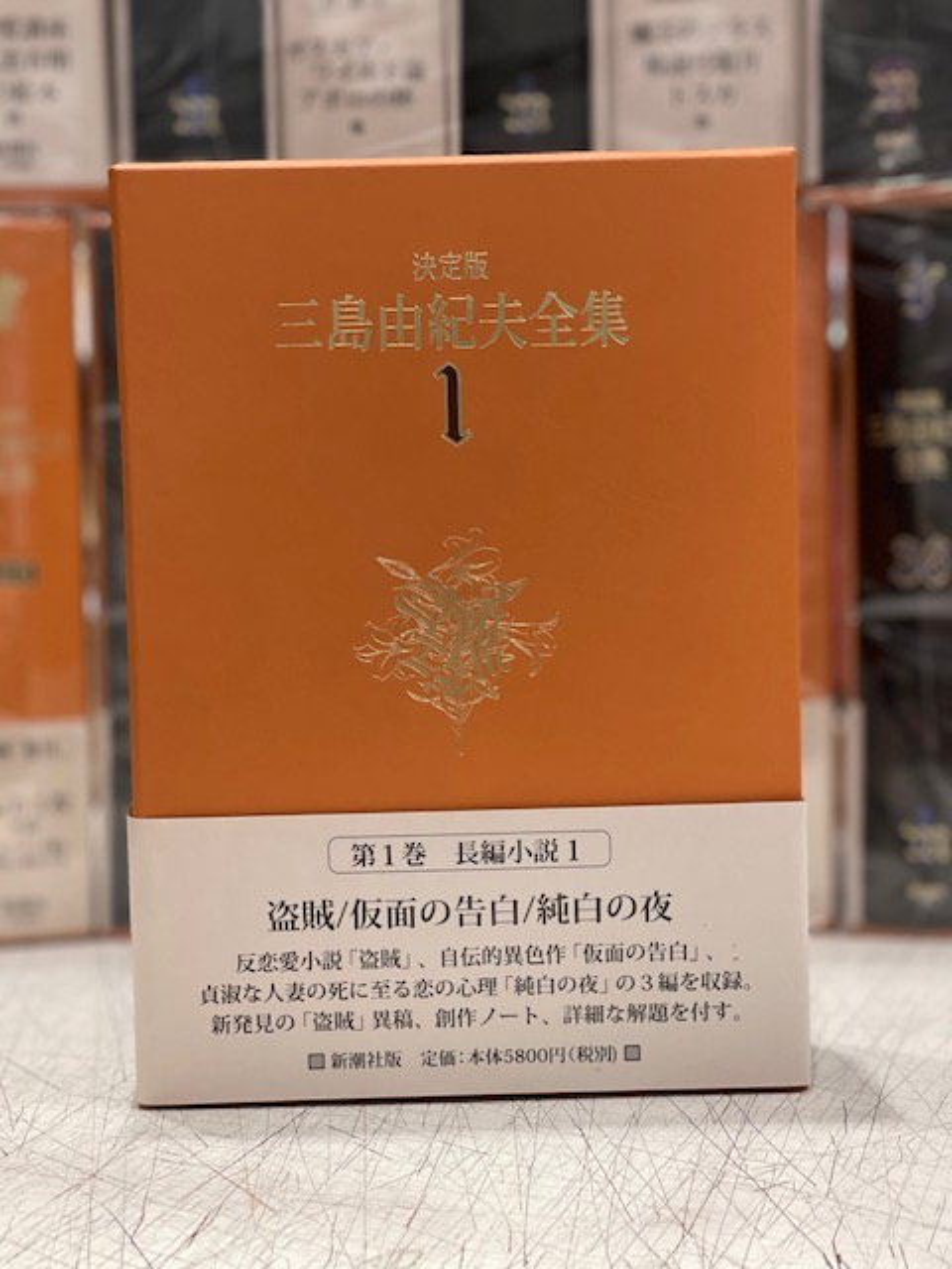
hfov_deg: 22.9
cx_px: 476
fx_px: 2347
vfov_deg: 30.3
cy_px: 634
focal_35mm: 64
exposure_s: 1/33
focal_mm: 7.5
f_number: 2.2
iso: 125
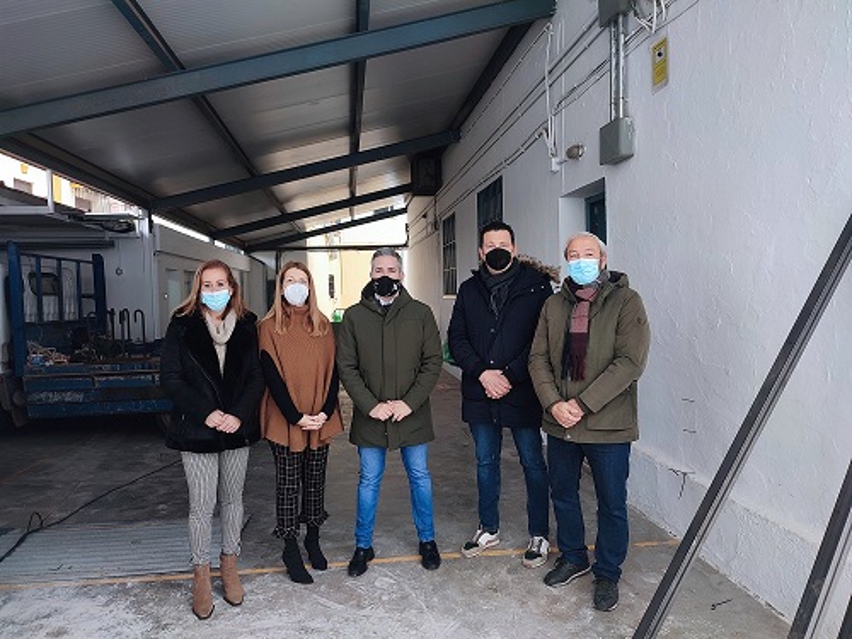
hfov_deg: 69.4
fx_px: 615
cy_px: 320
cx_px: 426
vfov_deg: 54.9
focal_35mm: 25
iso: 177
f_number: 1.9
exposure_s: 1/50
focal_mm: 6.04
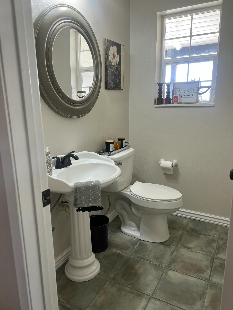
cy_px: 155
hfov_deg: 53.1
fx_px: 233
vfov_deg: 67.3
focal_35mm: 26
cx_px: 116
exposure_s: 1/120
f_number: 1.5
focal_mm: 5.7
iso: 80
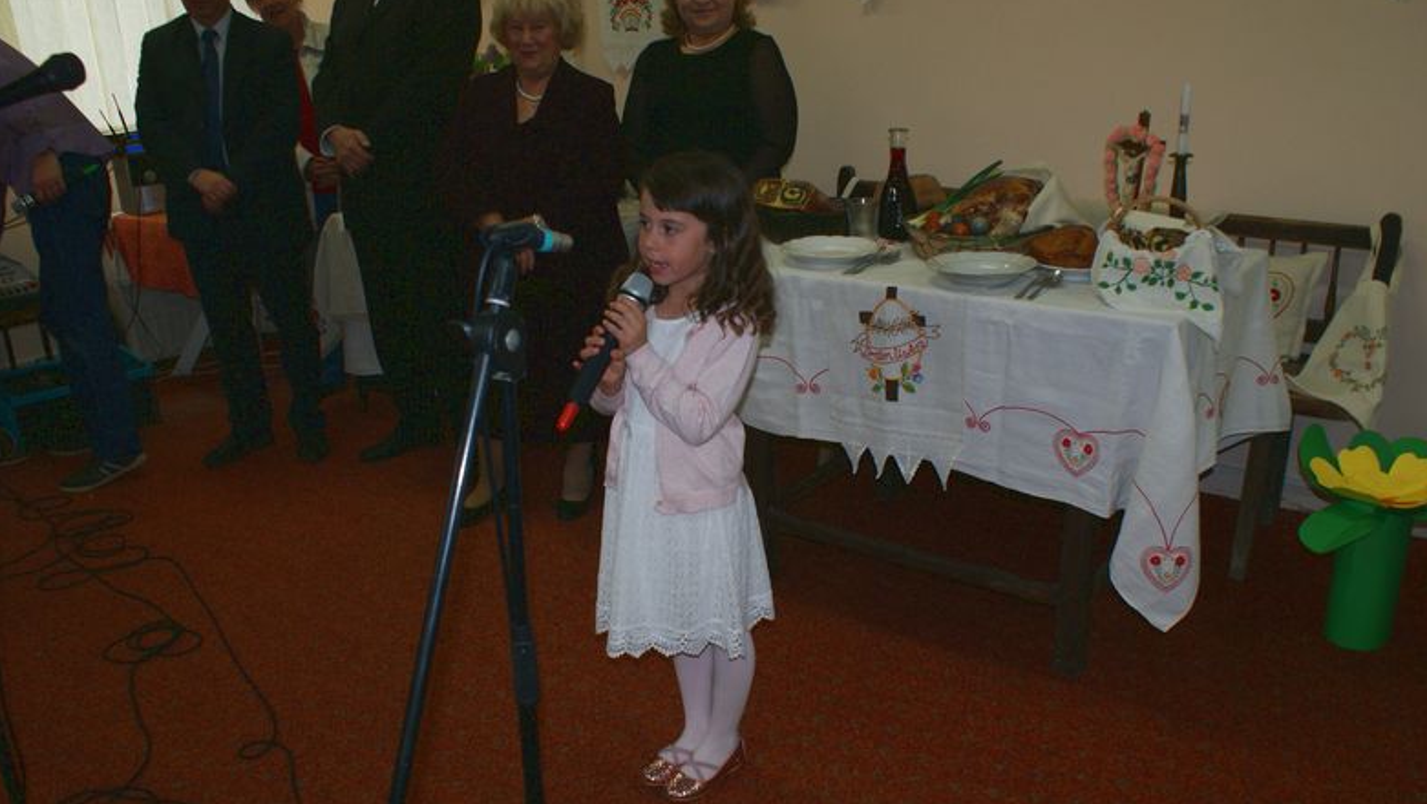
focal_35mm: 29
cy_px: 420
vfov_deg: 40.2
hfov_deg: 66.0
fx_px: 1098
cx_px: 727
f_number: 5.6
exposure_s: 1/60
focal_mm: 18
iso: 400
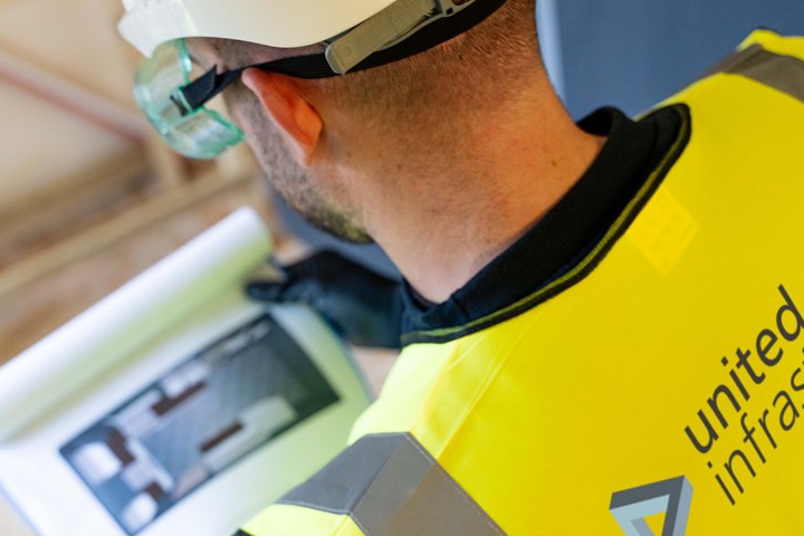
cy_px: 264
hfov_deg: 31.2
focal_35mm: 64
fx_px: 1429
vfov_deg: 21.2
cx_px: 284
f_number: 4
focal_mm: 45
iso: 1250
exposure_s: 1/160
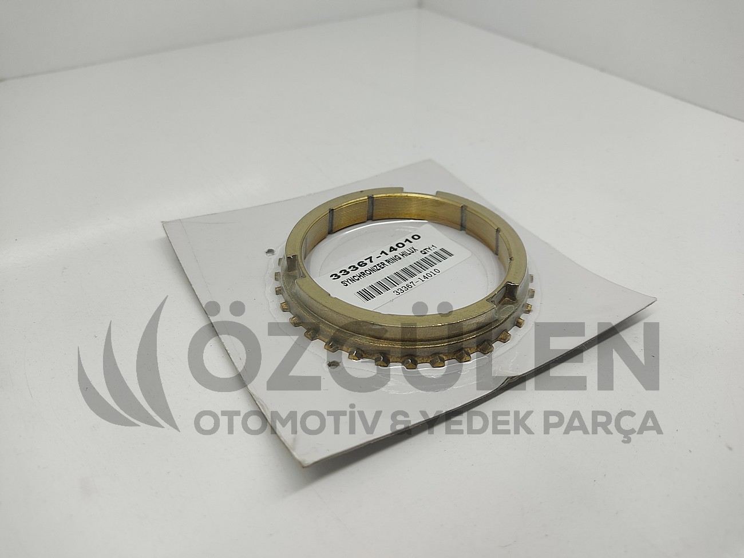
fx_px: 559
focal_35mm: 26
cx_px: 372
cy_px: 279
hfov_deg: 67.3
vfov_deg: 53.1
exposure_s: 1/100
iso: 117
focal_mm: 4.74
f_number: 1.79
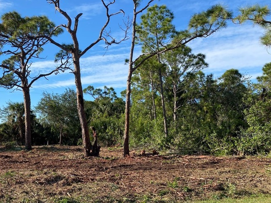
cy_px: 134
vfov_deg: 35.6
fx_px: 313
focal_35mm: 40
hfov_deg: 45.1
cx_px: 66
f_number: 1.8
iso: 32
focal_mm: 4.25
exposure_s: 1/2183
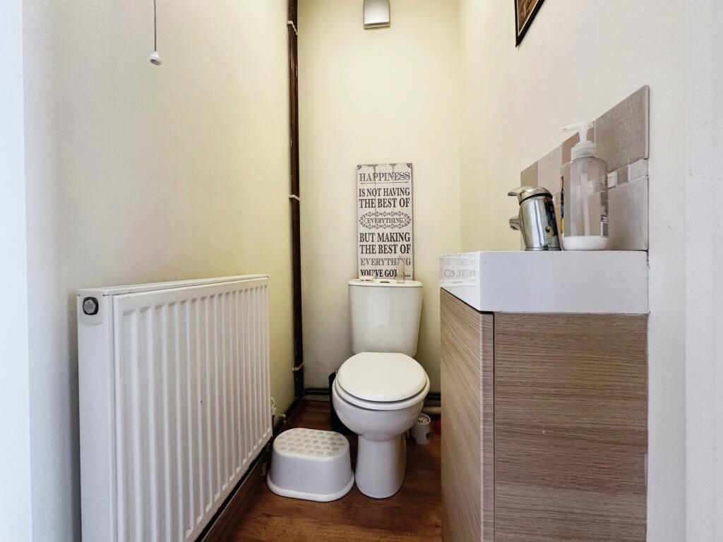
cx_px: 362
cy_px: 271
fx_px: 292
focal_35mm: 14
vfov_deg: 85.7
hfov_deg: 102.1
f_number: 2.2
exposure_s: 1/50
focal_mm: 2.22
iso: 200
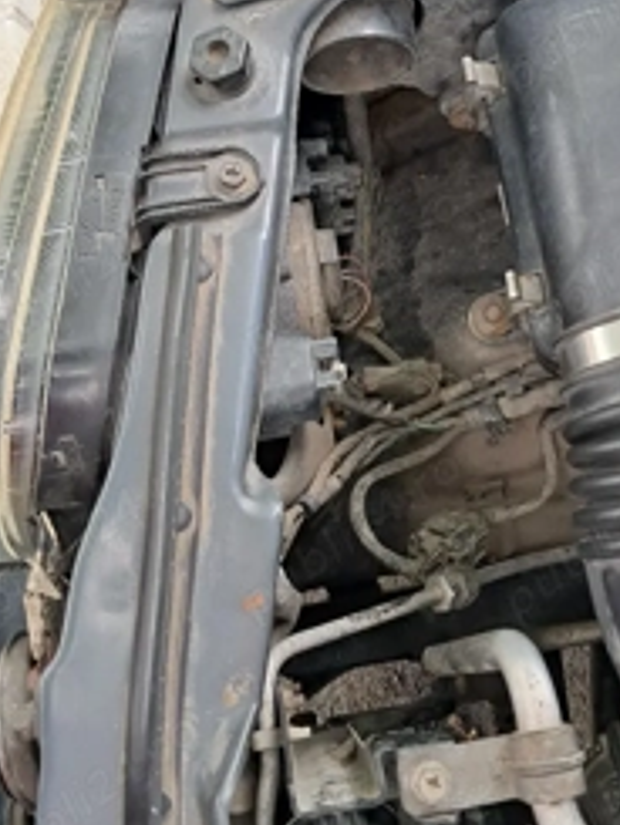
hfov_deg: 32.6
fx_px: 1050
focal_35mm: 44
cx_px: 418
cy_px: 313
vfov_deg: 42.6
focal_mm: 4
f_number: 1.8
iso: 64
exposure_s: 1/50
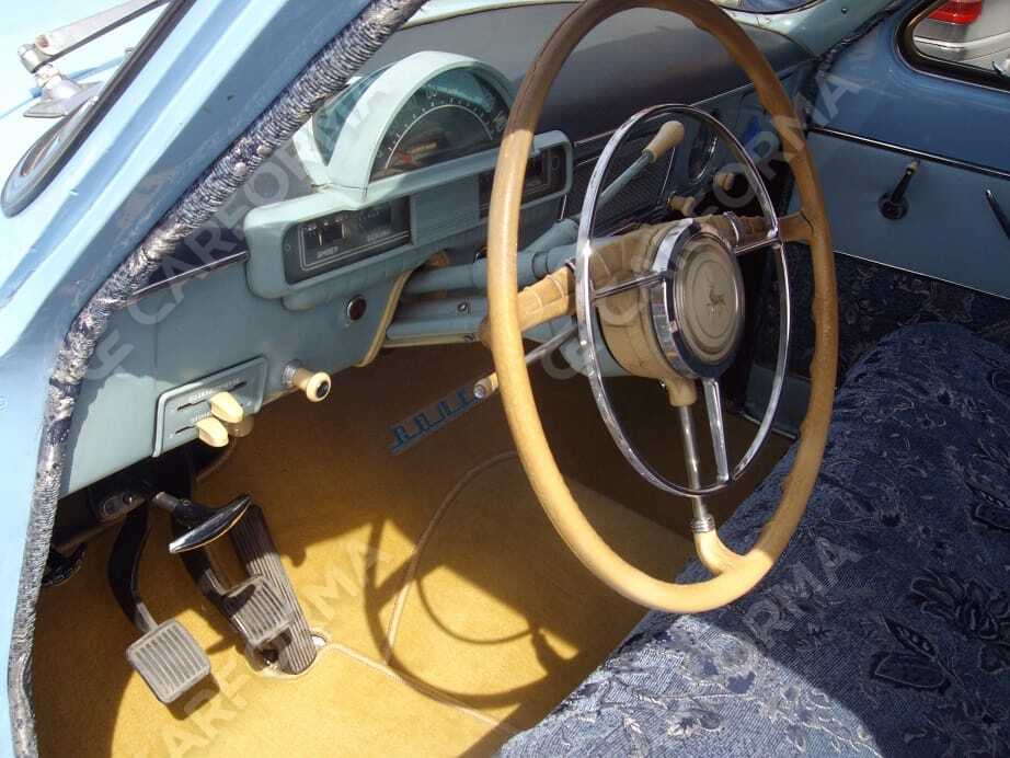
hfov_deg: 51.3
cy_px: 379
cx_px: 505
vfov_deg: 39.7
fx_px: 1051
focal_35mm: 36
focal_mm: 6
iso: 80
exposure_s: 1/320
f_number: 4.8
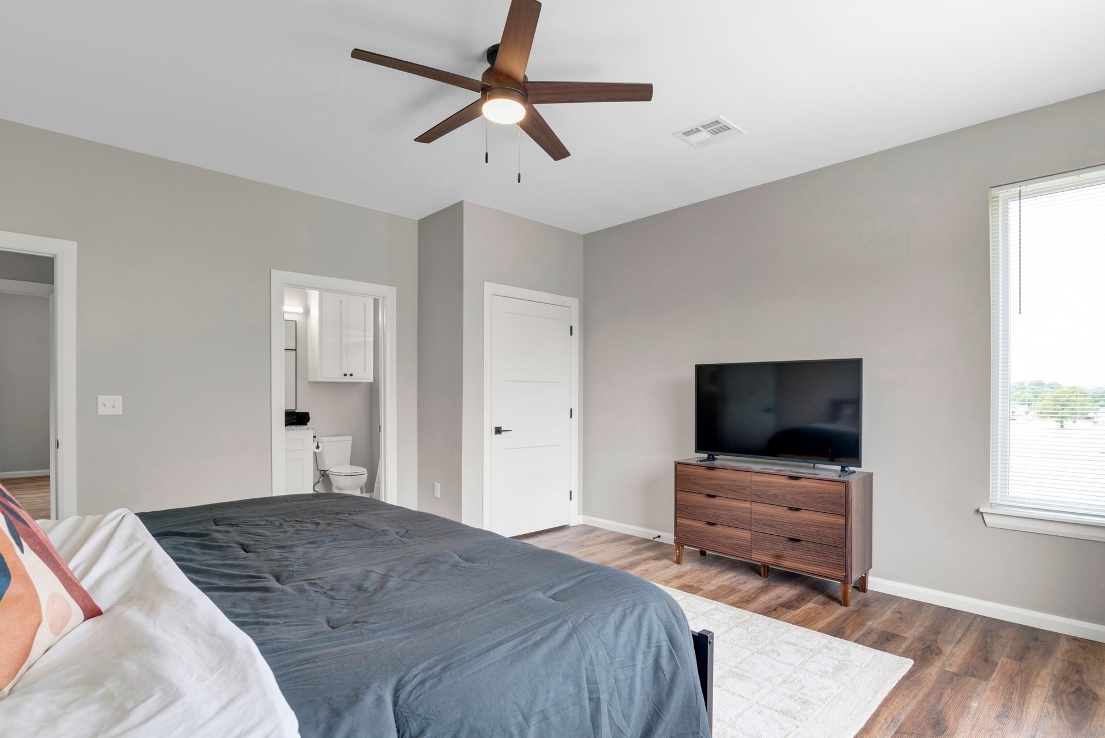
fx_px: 522
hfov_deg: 93.3
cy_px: 385
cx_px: 550
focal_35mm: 17
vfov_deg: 70.4
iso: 400
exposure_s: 1/15
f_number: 7.1
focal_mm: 16
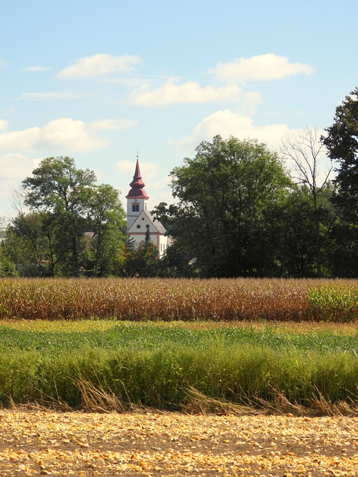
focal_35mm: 115
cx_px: 179
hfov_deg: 12.9
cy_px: 238
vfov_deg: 17.1
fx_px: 1586
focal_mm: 20.5
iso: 100
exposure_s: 1/1000
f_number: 4
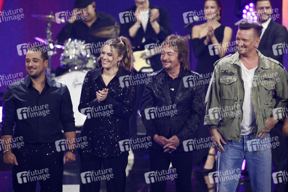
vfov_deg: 2.7
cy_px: 96
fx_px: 3997
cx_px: 144
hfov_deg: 4.1
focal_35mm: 500
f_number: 5.6
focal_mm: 500
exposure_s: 1/250
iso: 5000
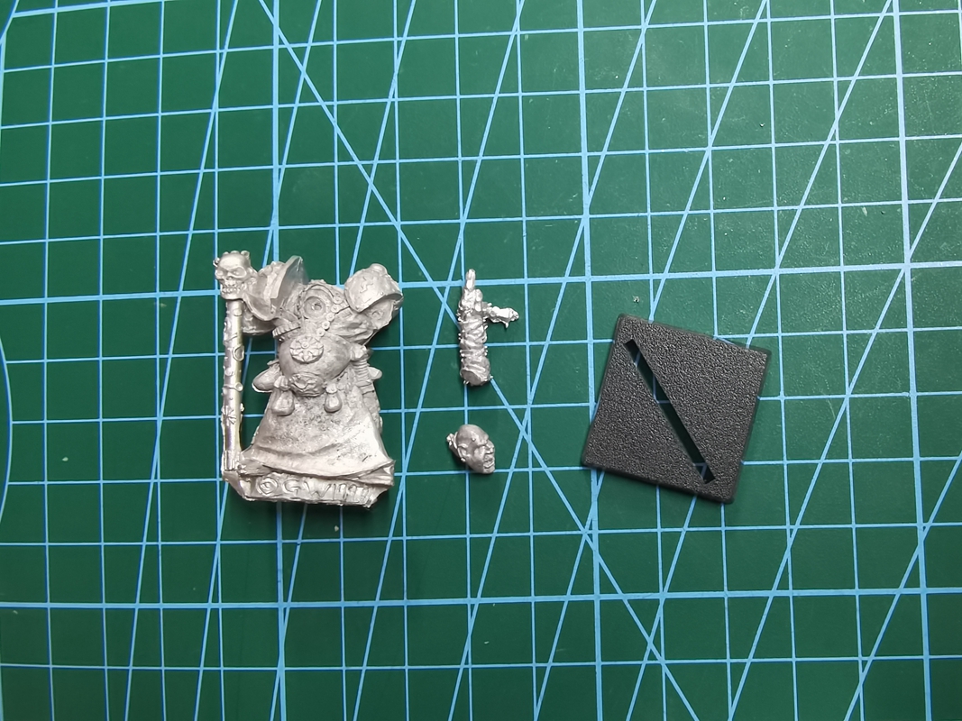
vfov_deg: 53.1
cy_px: 360
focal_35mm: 26
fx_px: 722
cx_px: 481
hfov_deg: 67.3
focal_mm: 2.26
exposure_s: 1/20
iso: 500
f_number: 2.2
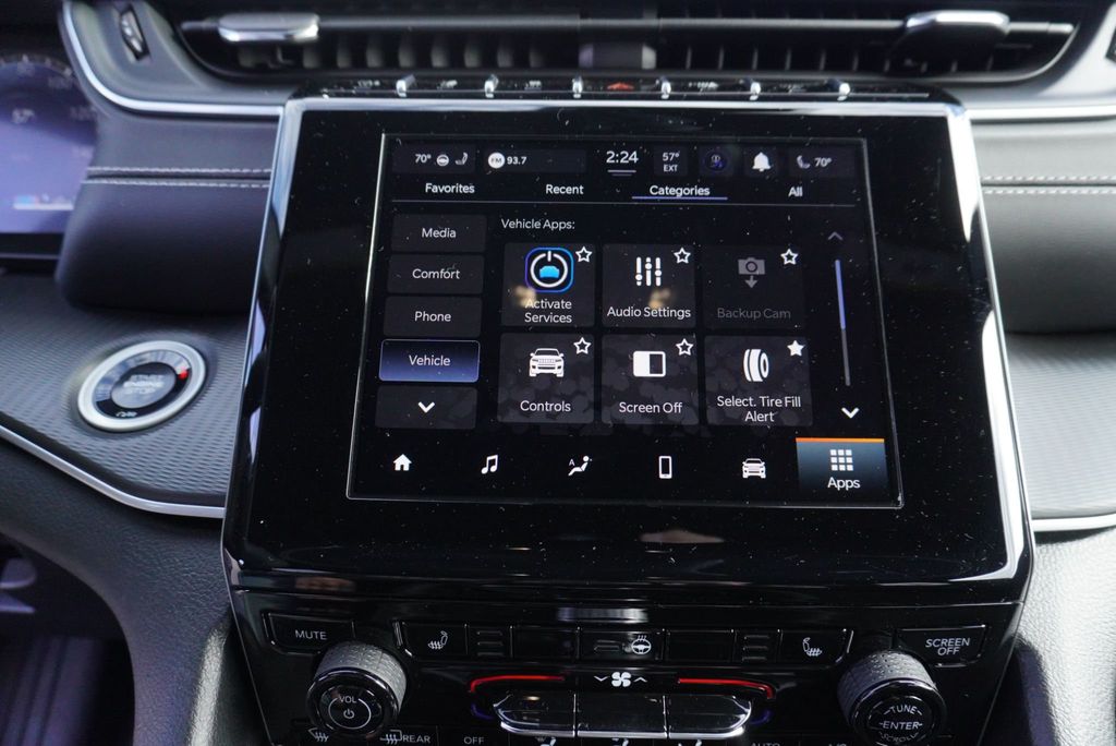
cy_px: 373
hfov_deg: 73.7
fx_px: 744
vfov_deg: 53.2
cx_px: 558
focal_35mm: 24
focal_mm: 16
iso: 1600
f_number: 4
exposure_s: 1/800
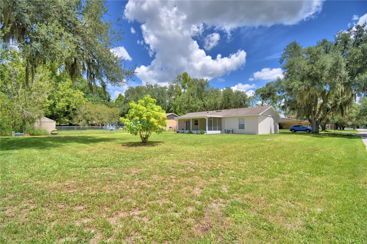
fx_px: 153
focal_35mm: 15
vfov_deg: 77.3
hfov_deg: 100.4
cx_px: 184
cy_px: 122
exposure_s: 1/1250
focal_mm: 10
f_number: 4.5
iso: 100
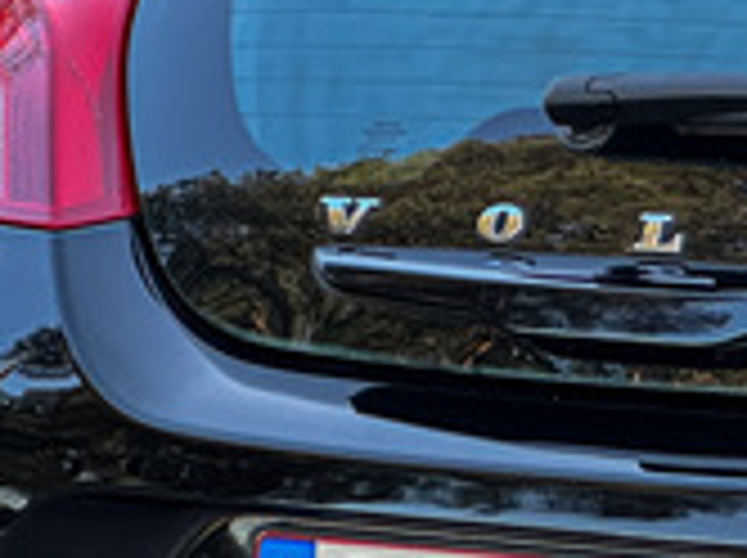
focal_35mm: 302
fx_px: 6508
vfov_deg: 4.9
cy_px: 346
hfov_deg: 6.5
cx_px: 1170
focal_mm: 9
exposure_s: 1/99
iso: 100
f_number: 2.8
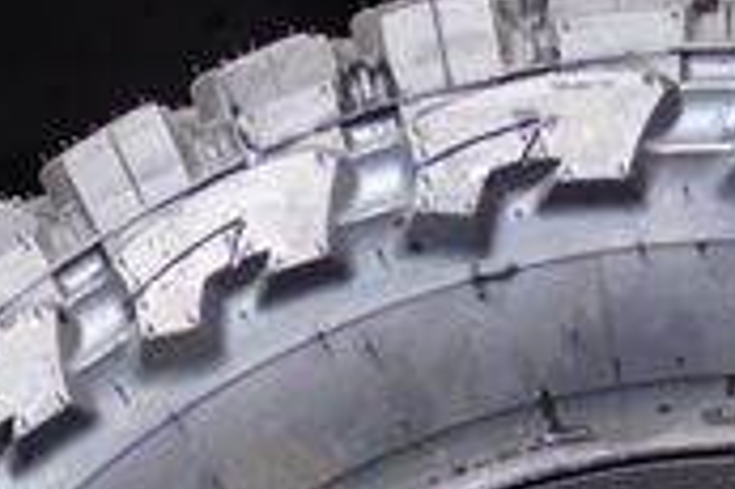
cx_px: 858
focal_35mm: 267
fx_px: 5446
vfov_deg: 5.0
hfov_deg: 7.7
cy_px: 1233
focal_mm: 30
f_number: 8
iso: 100
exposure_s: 1/100
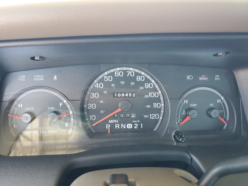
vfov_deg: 53.1
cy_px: 93
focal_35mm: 26
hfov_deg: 67.3
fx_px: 186
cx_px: 124
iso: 100
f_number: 1.5
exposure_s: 1/60.2
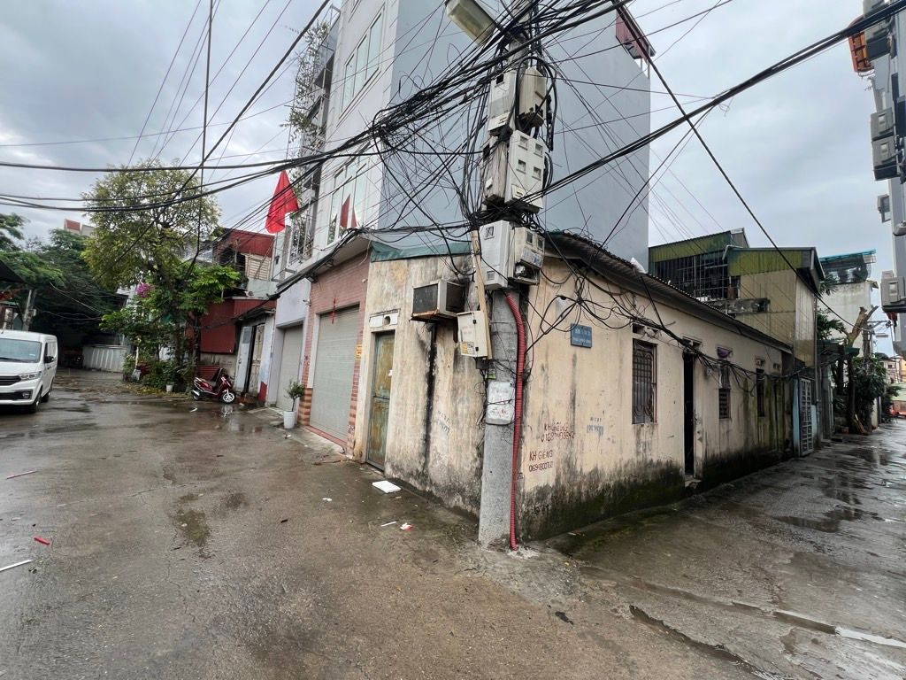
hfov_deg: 106.2
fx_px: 340
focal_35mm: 13
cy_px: 340
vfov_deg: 89.9
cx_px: 453
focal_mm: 1.57
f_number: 1.8
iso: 32
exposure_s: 1/259
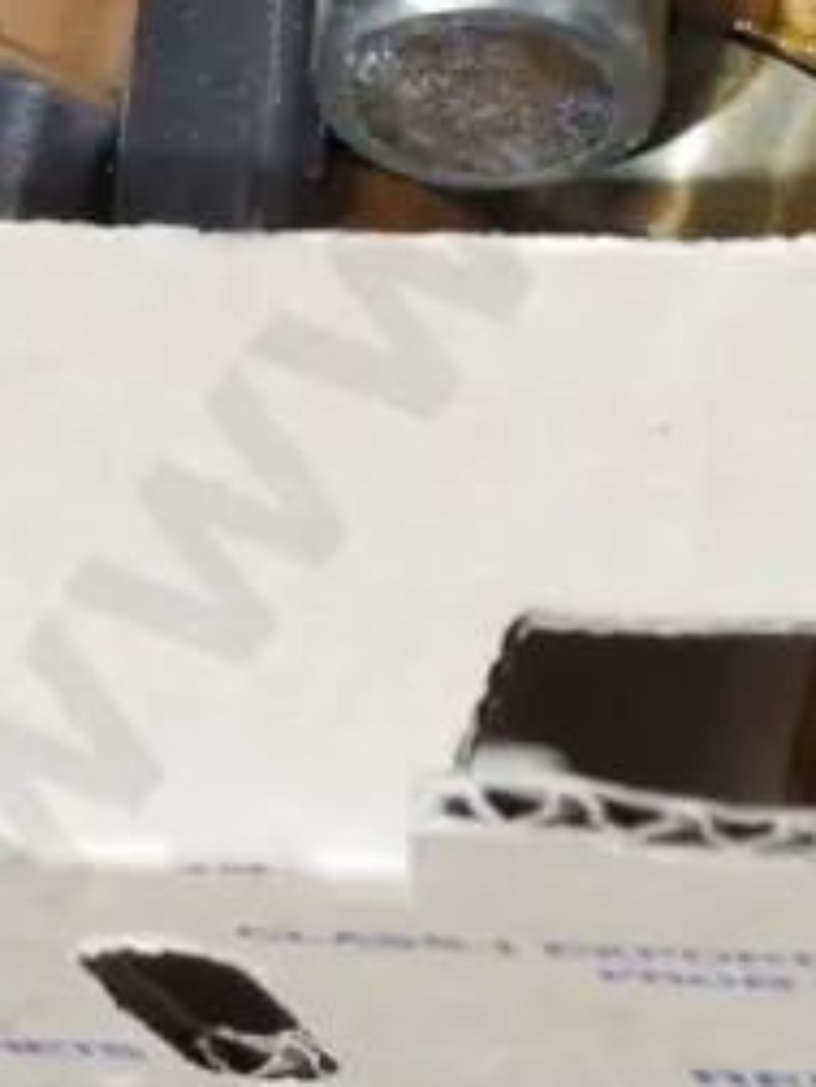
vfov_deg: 10.4
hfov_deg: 8.1
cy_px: -863
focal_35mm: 179
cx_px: 1271
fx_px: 5626
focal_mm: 22
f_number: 4.7
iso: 1250
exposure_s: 1/60
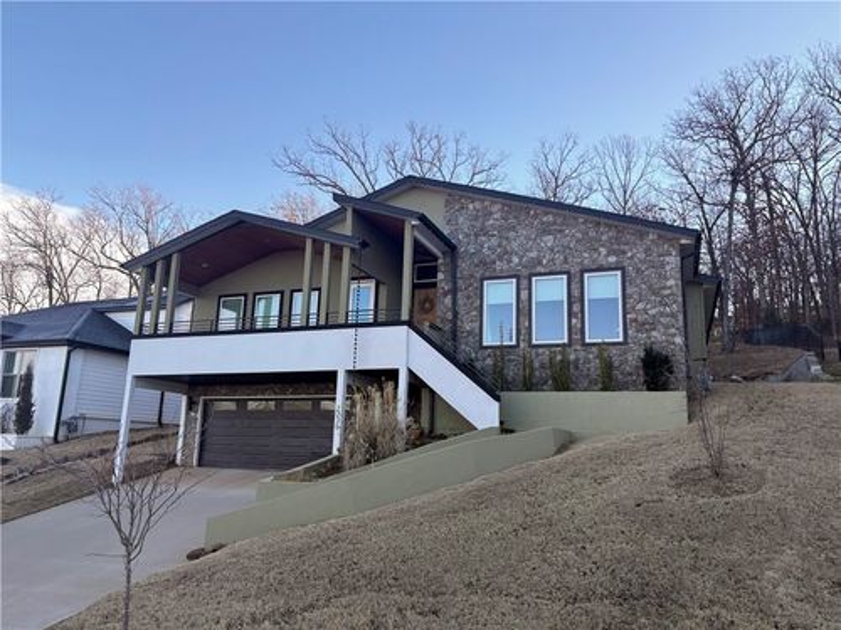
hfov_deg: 67.3
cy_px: 315
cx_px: 420
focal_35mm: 26
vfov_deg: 53.1
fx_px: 632
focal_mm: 5.96
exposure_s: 1/873
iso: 50
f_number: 1.6
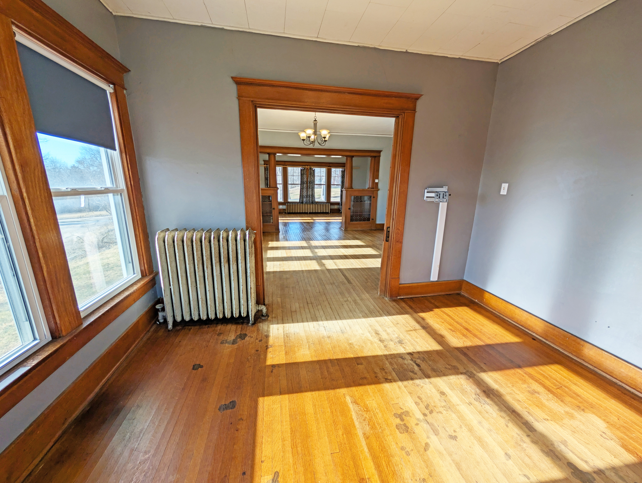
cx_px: 321
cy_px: 242
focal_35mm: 12
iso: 46
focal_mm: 2.02
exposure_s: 1/467
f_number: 1.7
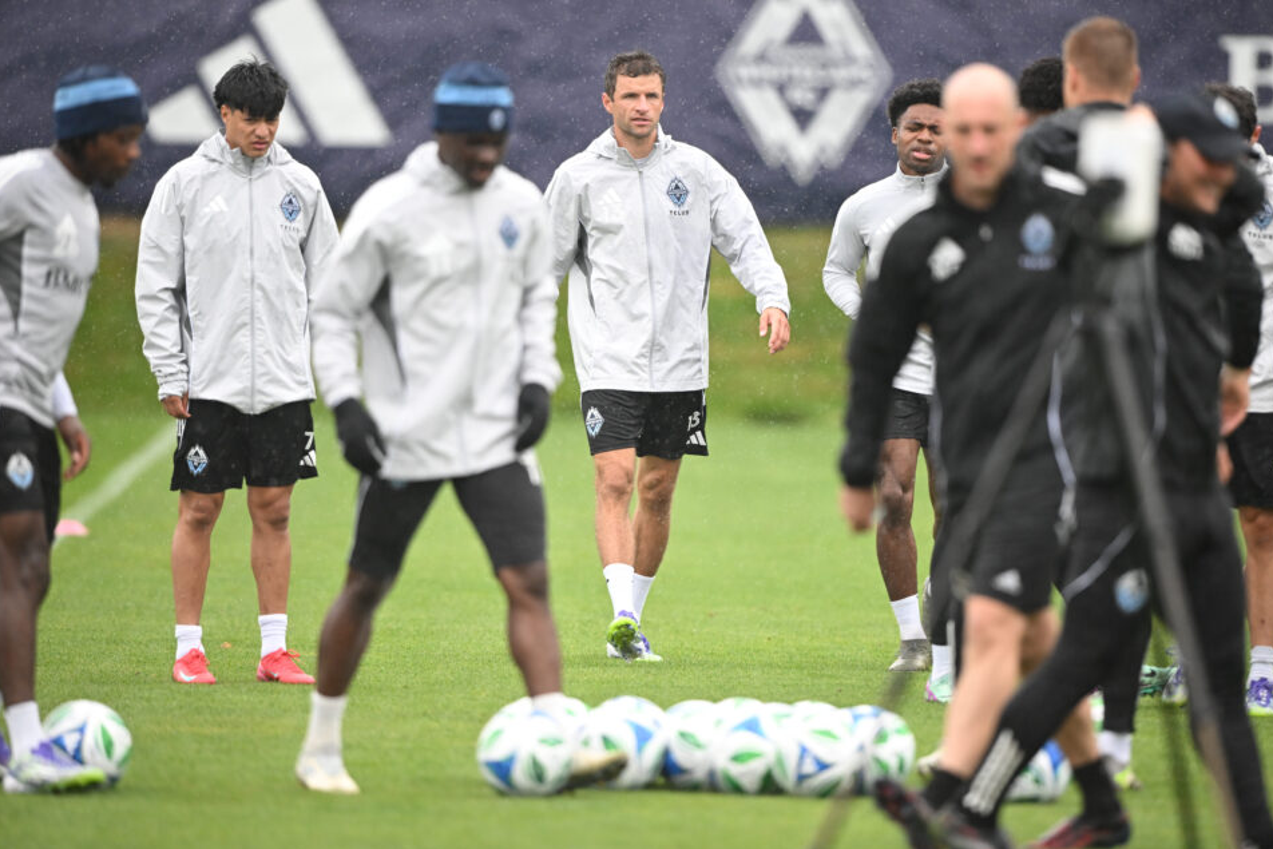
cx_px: 659
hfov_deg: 3.8
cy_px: 414
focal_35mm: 538
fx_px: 19026
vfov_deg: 2.6
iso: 2000
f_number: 4
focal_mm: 500
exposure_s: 1/1250
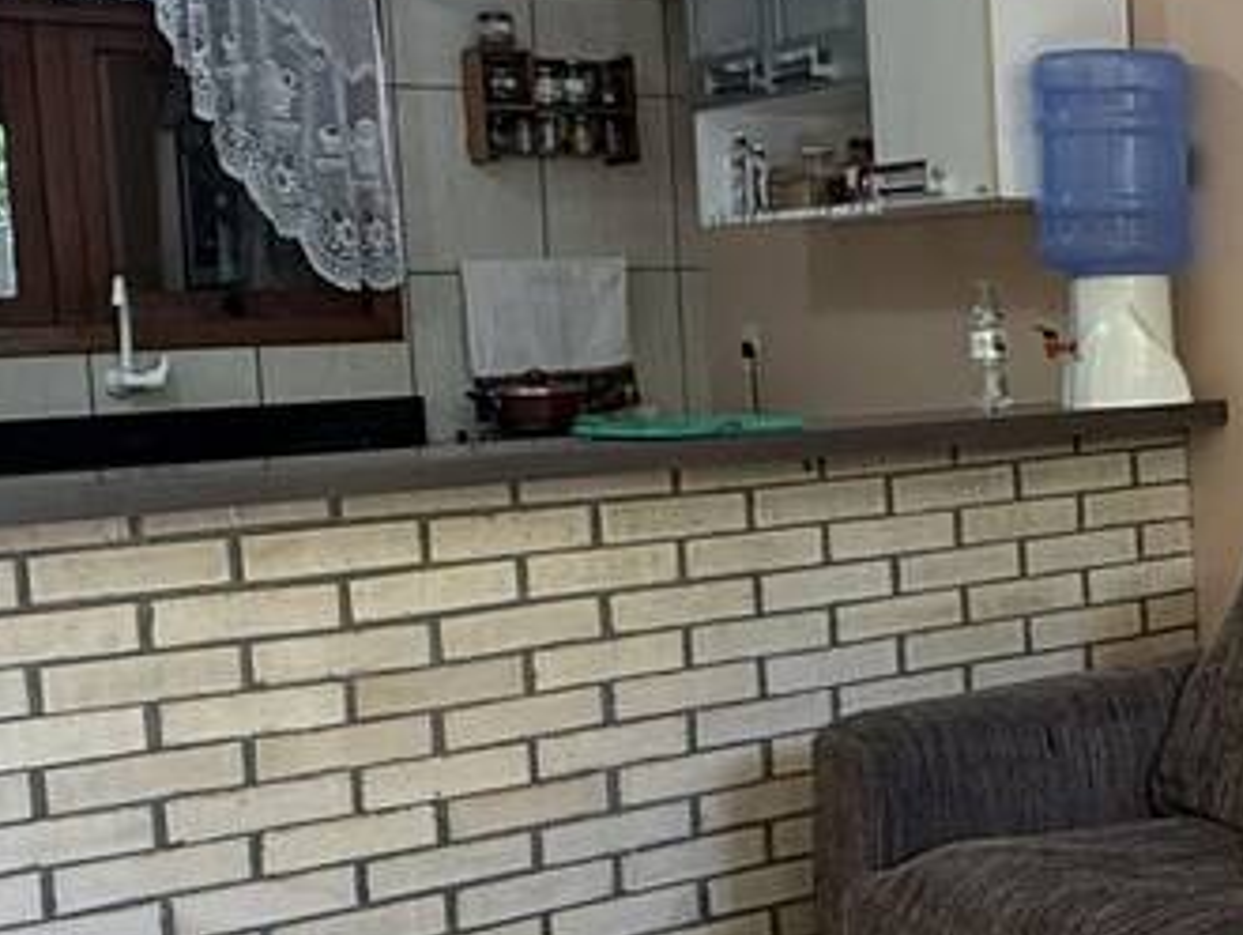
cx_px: 1465
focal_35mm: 61
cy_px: 471
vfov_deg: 24.1
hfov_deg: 28.0
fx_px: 2192
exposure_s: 1/60
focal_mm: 2.22
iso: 200
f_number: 2.2
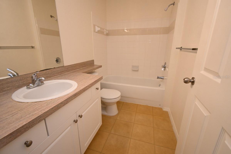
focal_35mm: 15
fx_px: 96
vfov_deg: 77.3
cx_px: 116
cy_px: 77
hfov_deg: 100.4
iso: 720
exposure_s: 1/60
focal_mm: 10
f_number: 4.5
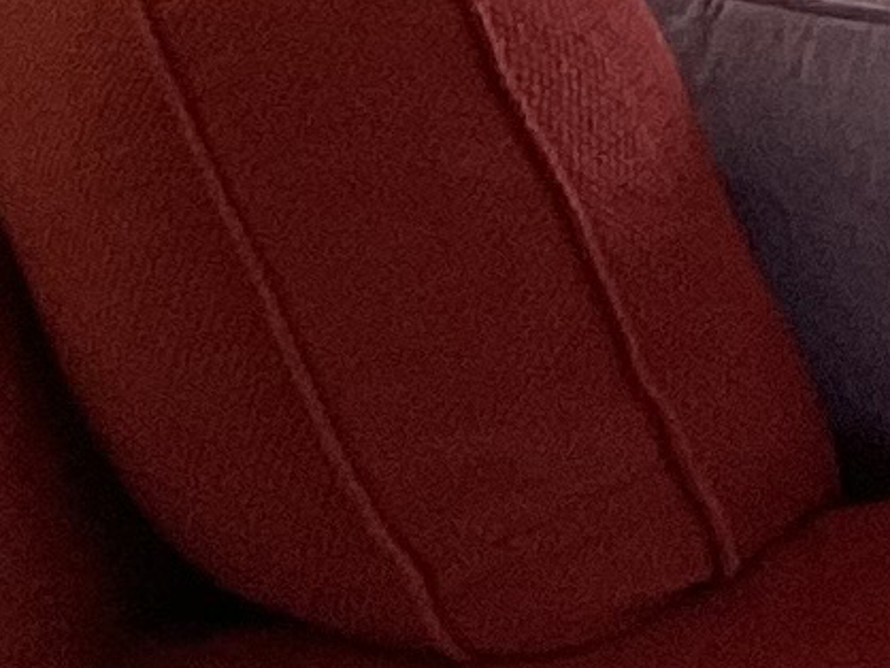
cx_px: 2759
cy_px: -894
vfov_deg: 5.9
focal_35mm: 242
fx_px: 6226
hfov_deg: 7.2
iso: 25
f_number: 2.4
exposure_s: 1/100
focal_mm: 3.3
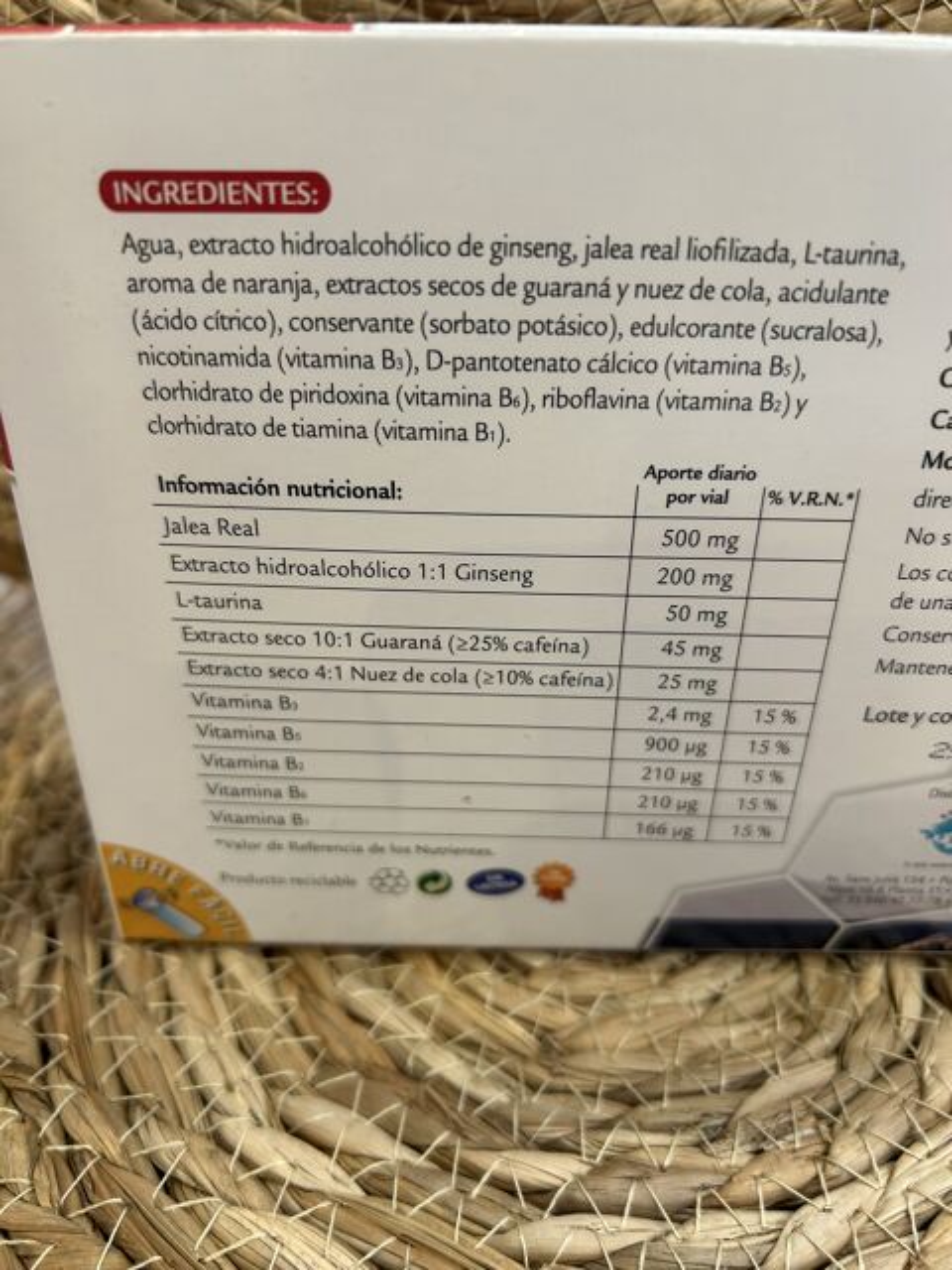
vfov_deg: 67.3
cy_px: 635
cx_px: 476
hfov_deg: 53.1
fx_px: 953
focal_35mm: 26
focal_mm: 5.7
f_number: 1.5
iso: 80
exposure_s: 1/50
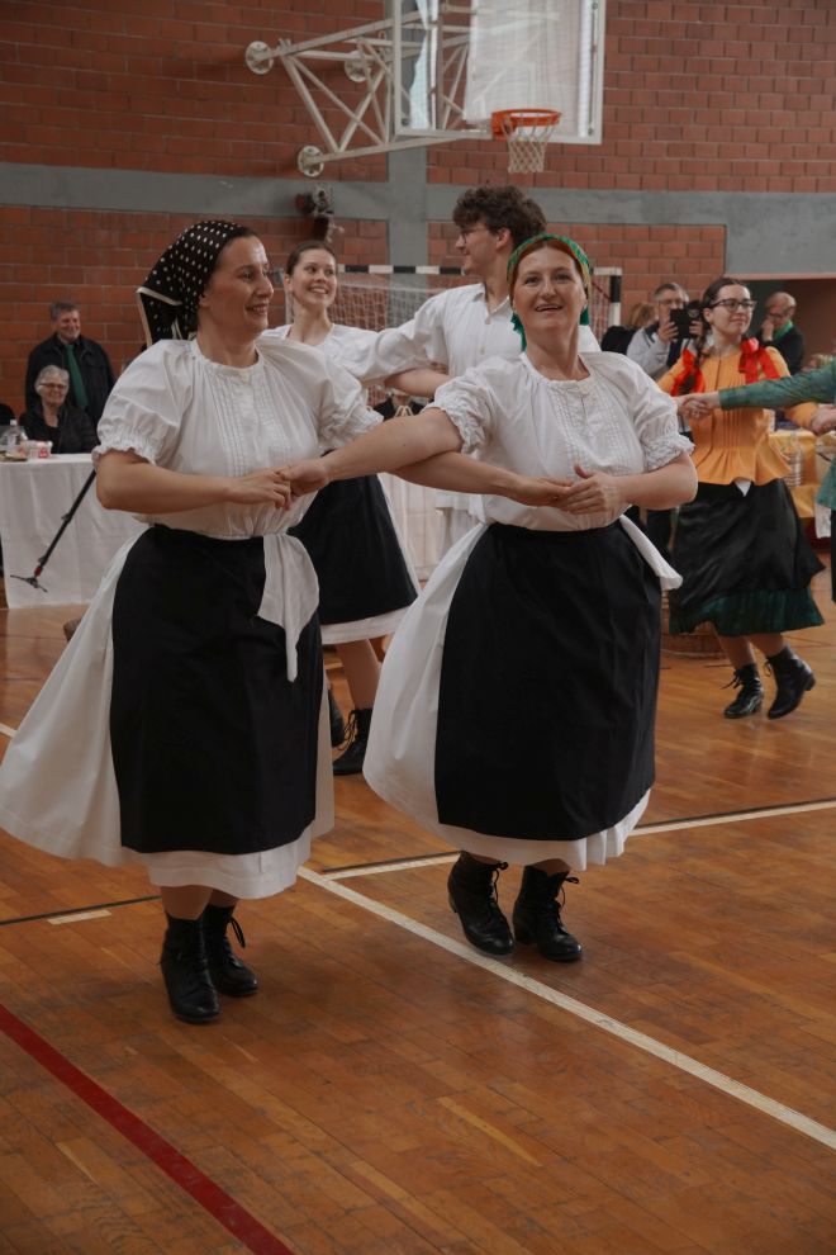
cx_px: 418
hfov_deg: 23.5
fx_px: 2011
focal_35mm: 58
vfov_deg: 34.6
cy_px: 628
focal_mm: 38.5
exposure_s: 1/200
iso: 1000
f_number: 5
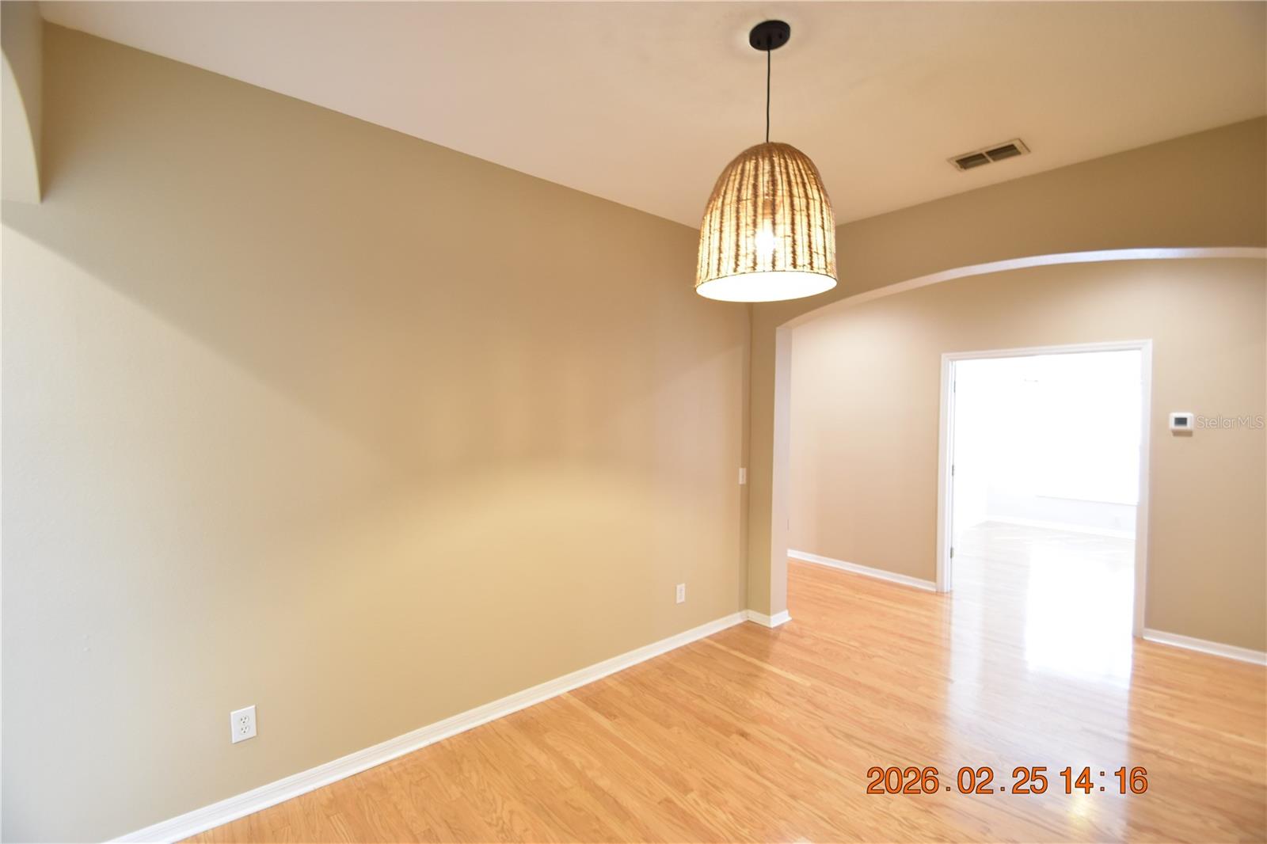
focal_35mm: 15
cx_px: 634
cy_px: 422
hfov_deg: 100.4
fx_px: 528
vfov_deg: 77.3
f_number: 3.5
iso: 800
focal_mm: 10
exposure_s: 1/15
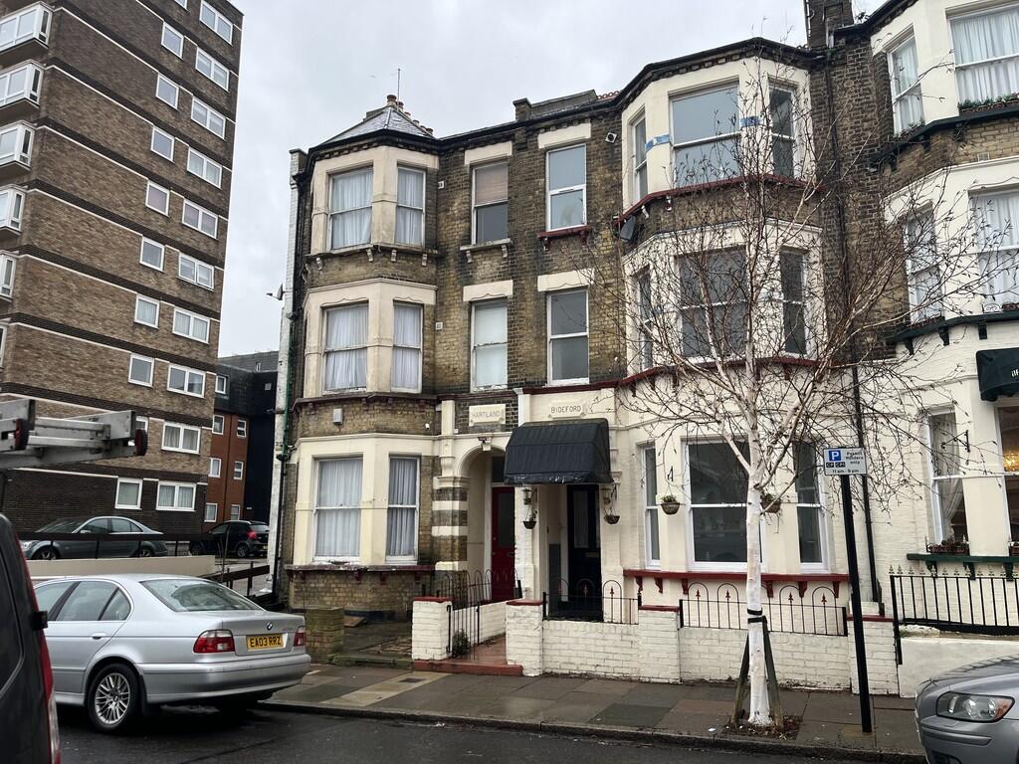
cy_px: 382
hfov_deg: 67.3
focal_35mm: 26
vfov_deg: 53.1
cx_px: 510
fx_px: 765
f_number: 1.6
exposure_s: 1/202
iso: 40
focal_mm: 5.1
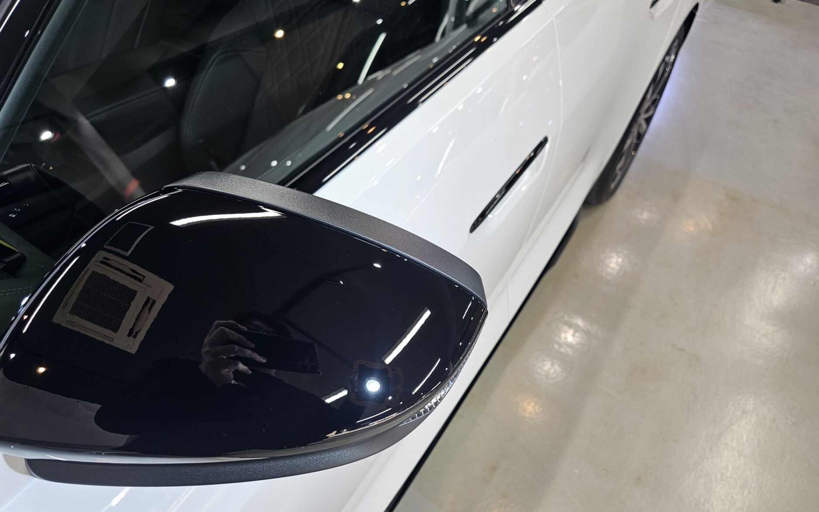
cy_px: 306
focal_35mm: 25
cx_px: 413
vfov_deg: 49.0
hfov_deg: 72.5
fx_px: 558
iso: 50
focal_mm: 6.3
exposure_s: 1/64.7
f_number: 1.7
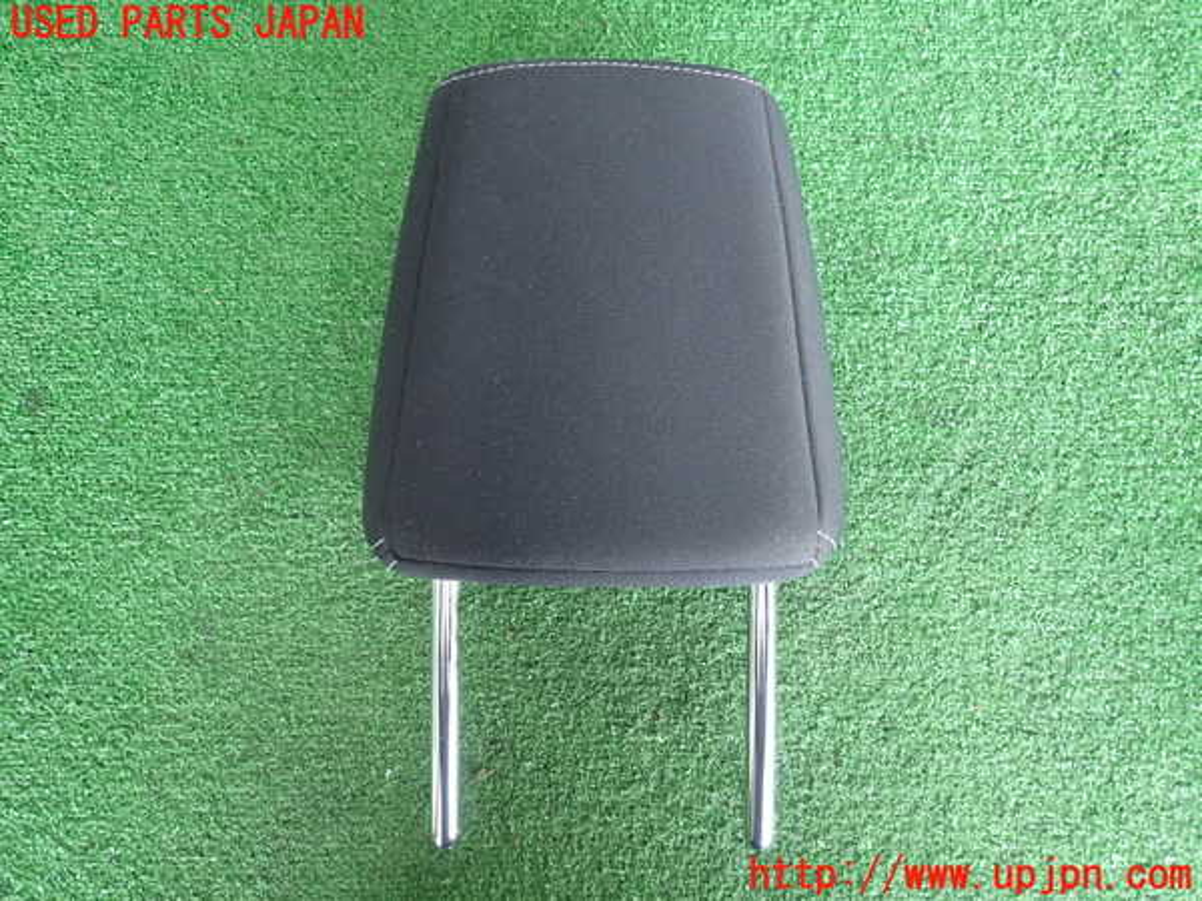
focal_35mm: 25
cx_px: 601
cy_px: 450
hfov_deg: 69.4
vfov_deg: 54.9
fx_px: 868
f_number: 2
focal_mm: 4.5
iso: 200
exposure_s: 1/40
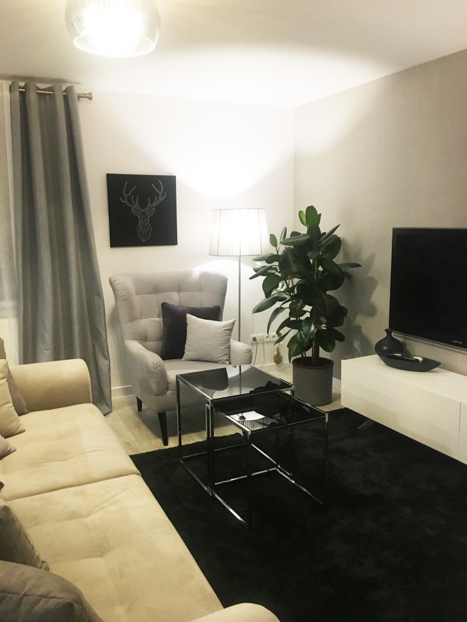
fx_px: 521
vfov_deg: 61.6
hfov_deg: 48.2
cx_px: 234
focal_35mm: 29
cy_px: 311
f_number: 2.2
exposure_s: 1/25
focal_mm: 4.15
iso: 200
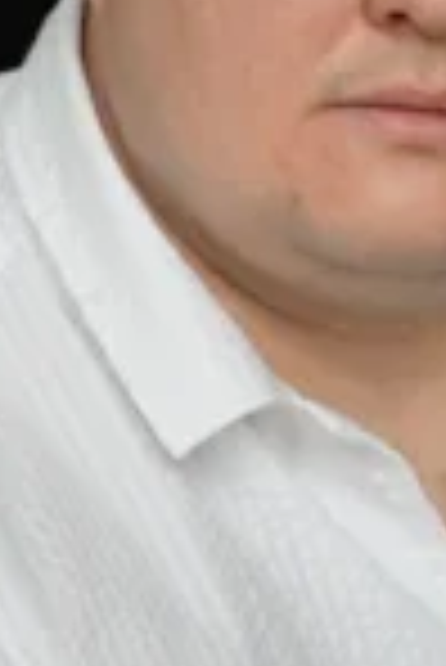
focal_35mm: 302
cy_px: 162
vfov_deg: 6.8
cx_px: 408
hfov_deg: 4.6
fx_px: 5599
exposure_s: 1/80
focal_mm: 75
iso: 2500
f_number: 5
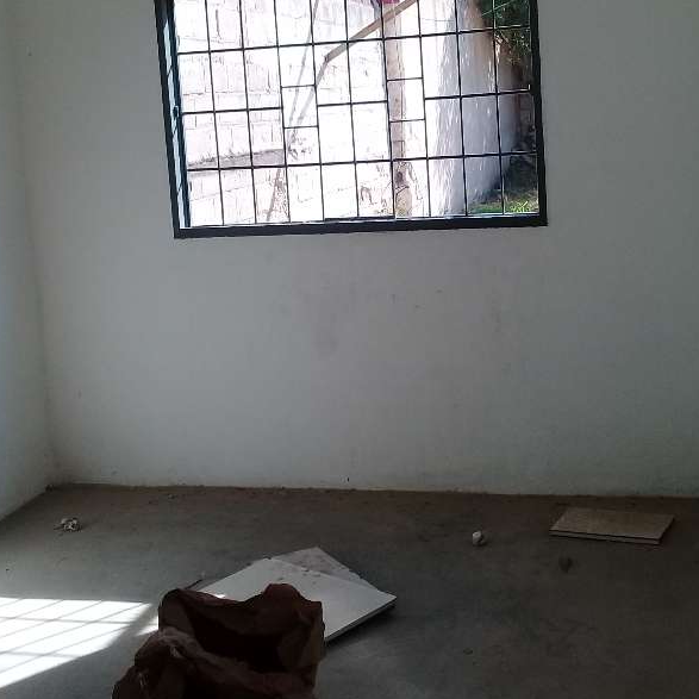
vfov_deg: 30.4
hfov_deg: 30.6
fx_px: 1279
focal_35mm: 56
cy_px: 256
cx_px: 332
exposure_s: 1/328
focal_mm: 3.3
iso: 64
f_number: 2.2
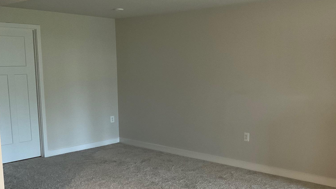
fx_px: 383
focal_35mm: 43
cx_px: 180
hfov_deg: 47.3
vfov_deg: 27.5
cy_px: 128
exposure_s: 1/60
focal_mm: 3
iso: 200
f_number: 1.8
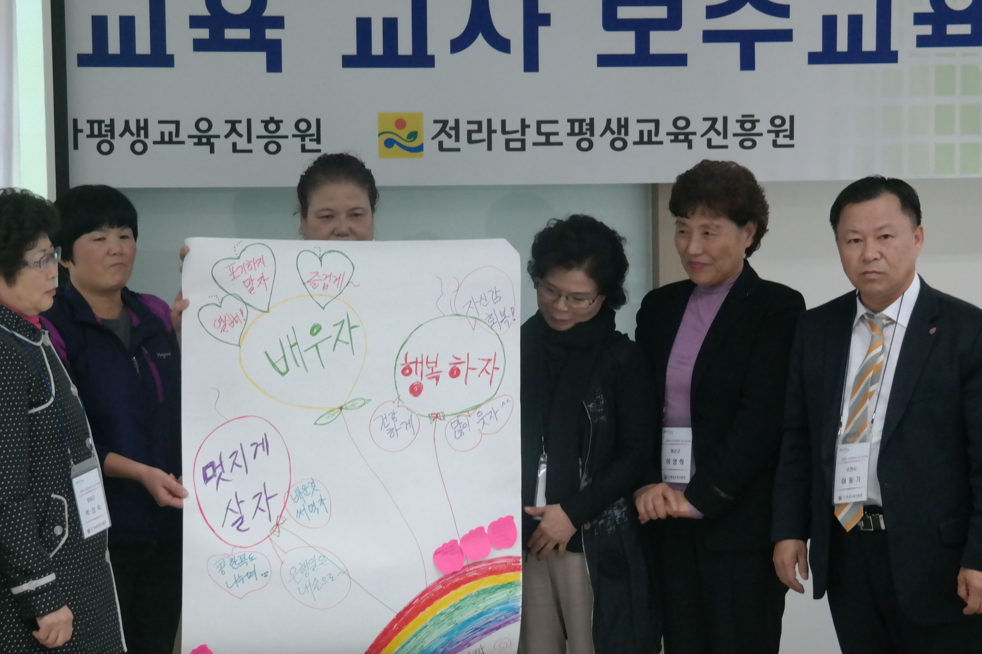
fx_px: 2509
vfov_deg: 14.9
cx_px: 367
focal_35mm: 92
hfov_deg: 22.1
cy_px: 352
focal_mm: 48
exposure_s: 1/80
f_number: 5.6
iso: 3200
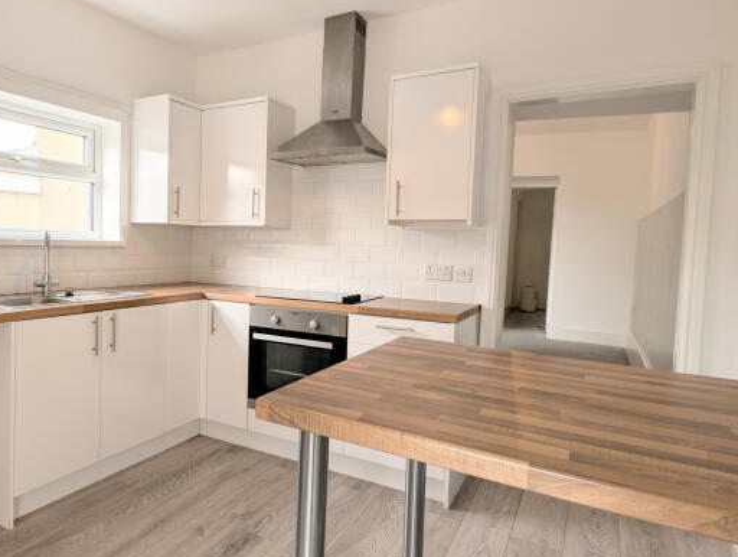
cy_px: 266
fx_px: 513
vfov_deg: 57.0
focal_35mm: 24
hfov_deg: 69.7
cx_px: 255
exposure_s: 1/144
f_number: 1.95
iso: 41
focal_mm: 2.23
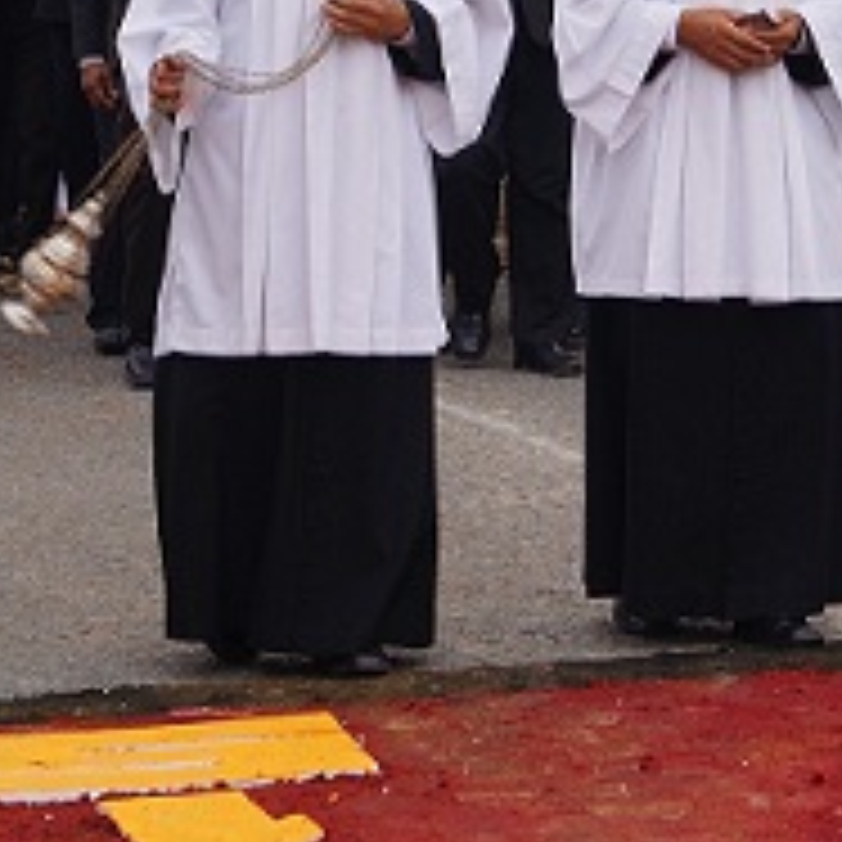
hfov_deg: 9.5
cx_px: 878
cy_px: -158
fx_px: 5036
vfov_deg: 9.4
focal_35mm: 183
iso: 100
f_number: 9
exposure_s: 1/125
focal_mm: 40
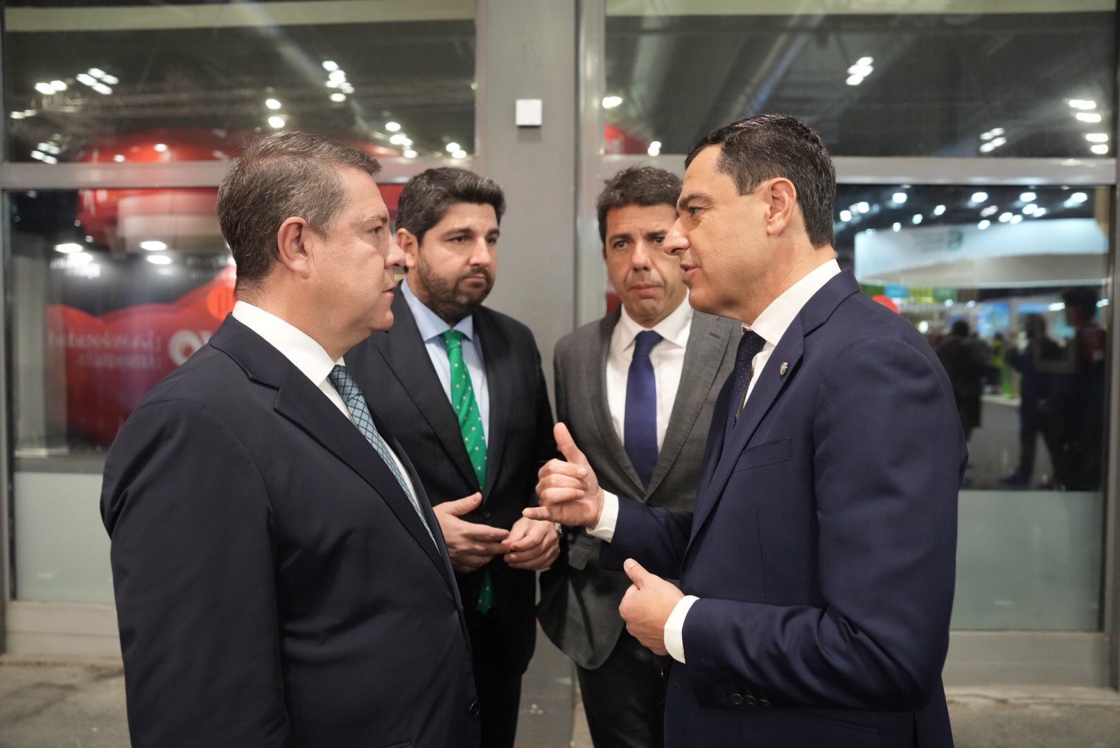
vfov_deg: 53.2
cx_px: 560
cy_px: 374
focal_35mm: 24
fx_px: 747
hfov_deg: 73.7
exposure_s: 1/400
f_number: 2.8
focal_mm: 24
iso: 4000
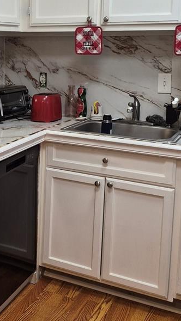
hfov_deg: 22.8
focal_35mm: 51
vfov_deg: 39.9
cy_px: 98
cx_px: 12
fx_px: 435
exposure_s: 1/120
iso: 160
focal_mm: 5.4
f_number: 1.8
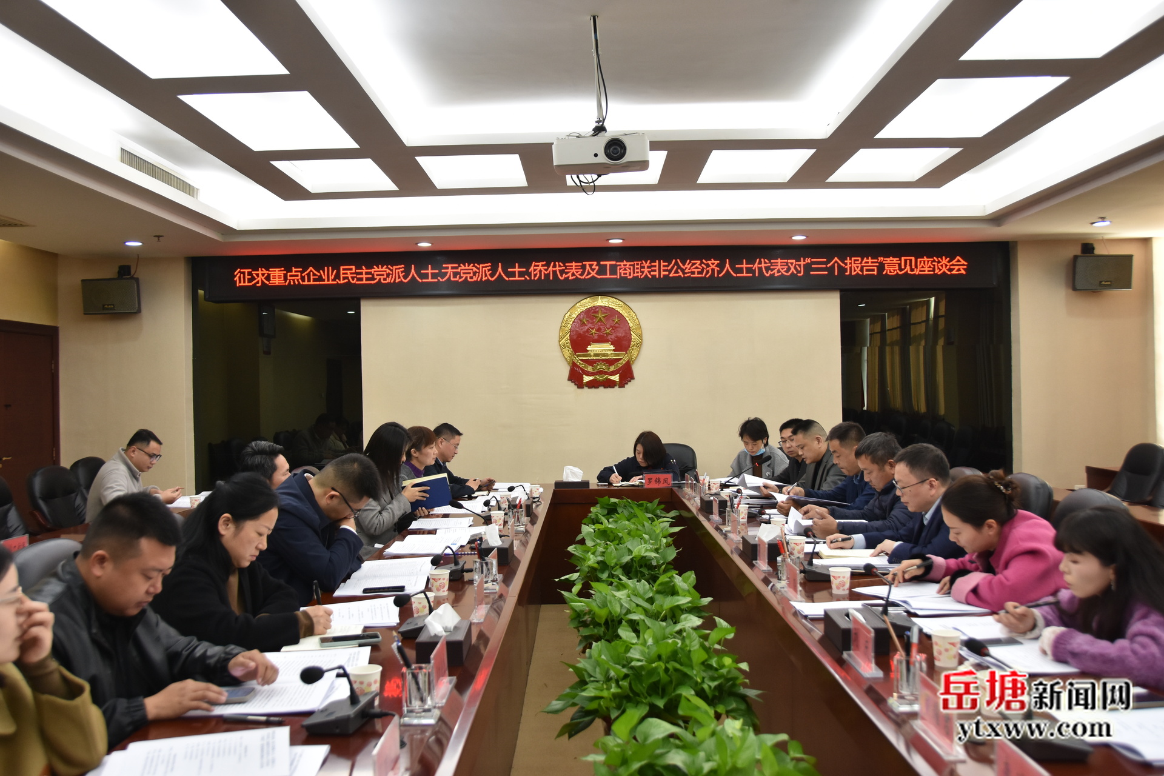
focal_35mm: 30
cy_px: 388
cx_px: 582
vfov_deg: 43.6
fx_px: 970
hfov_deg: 61.9
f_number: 3.5
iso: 640
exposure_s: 1/60
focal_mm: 20
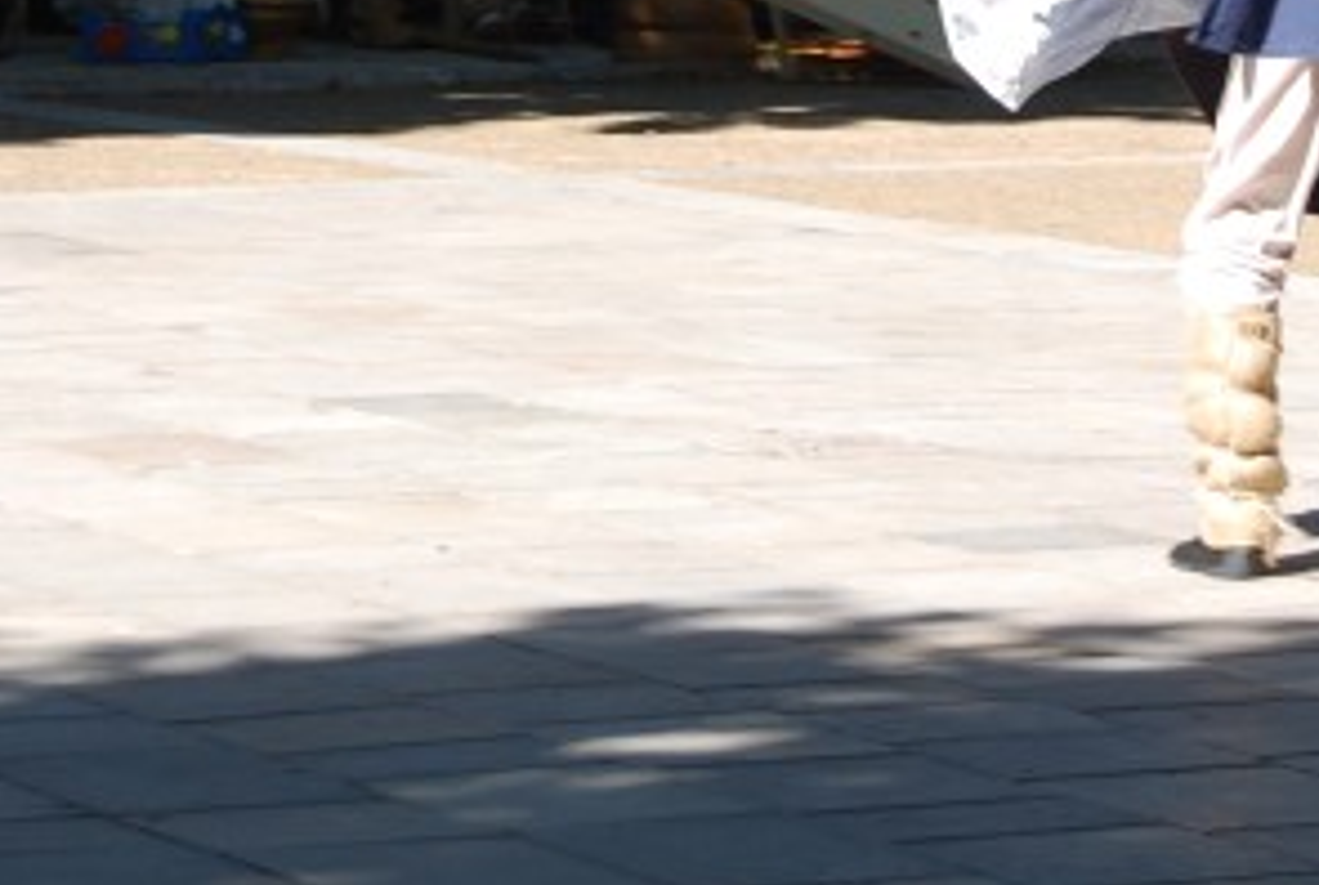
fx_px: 7673
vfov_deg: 6.6
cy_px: -89
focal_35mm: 209
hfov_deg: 9.8
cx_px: 919
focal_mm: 46
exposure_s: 1/200
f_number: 7.1
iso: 100
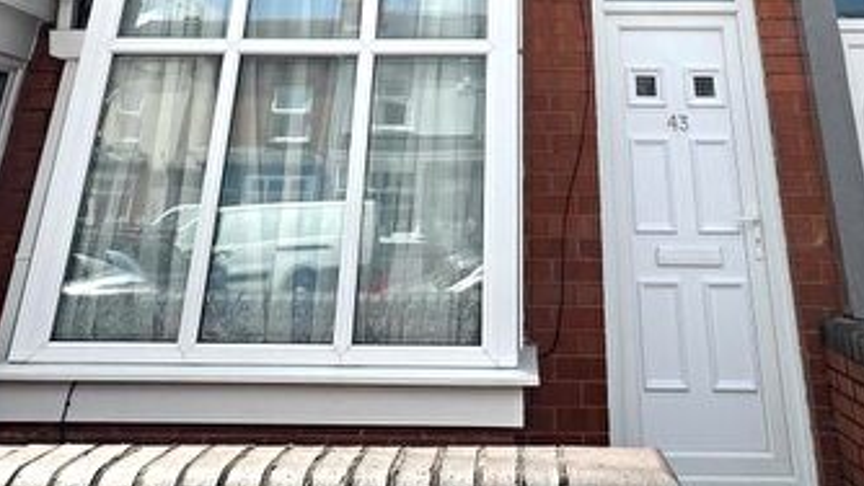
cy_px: -112
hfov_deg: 60.6
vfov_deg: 30.5
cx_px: 507
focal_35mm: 32
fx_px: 733
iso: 40
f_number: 2.2
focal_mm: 2.22
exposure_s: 1/1335
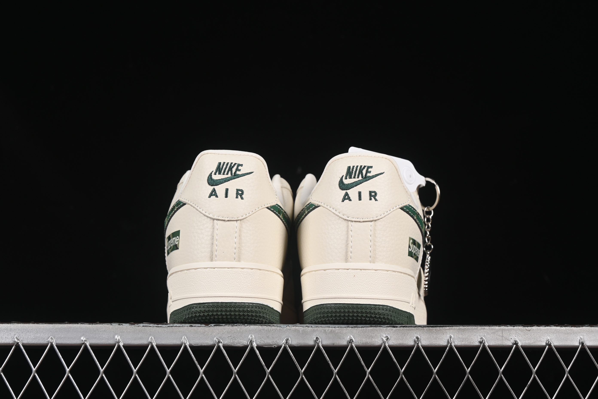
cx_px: 299
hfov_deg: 27.0
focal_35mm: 75
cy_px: 200
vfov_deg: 18.2
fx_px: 1246
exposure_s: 1/80
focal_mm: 50
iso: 160
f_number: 8
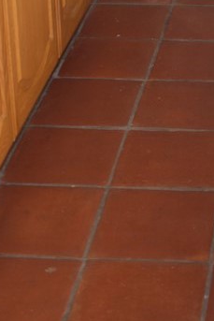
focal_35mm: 114
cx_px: 271
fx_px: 1015
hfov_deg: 11.7
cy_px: -170
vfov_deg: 16.3
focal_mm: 24
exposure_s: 1/30
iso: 220
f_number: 4
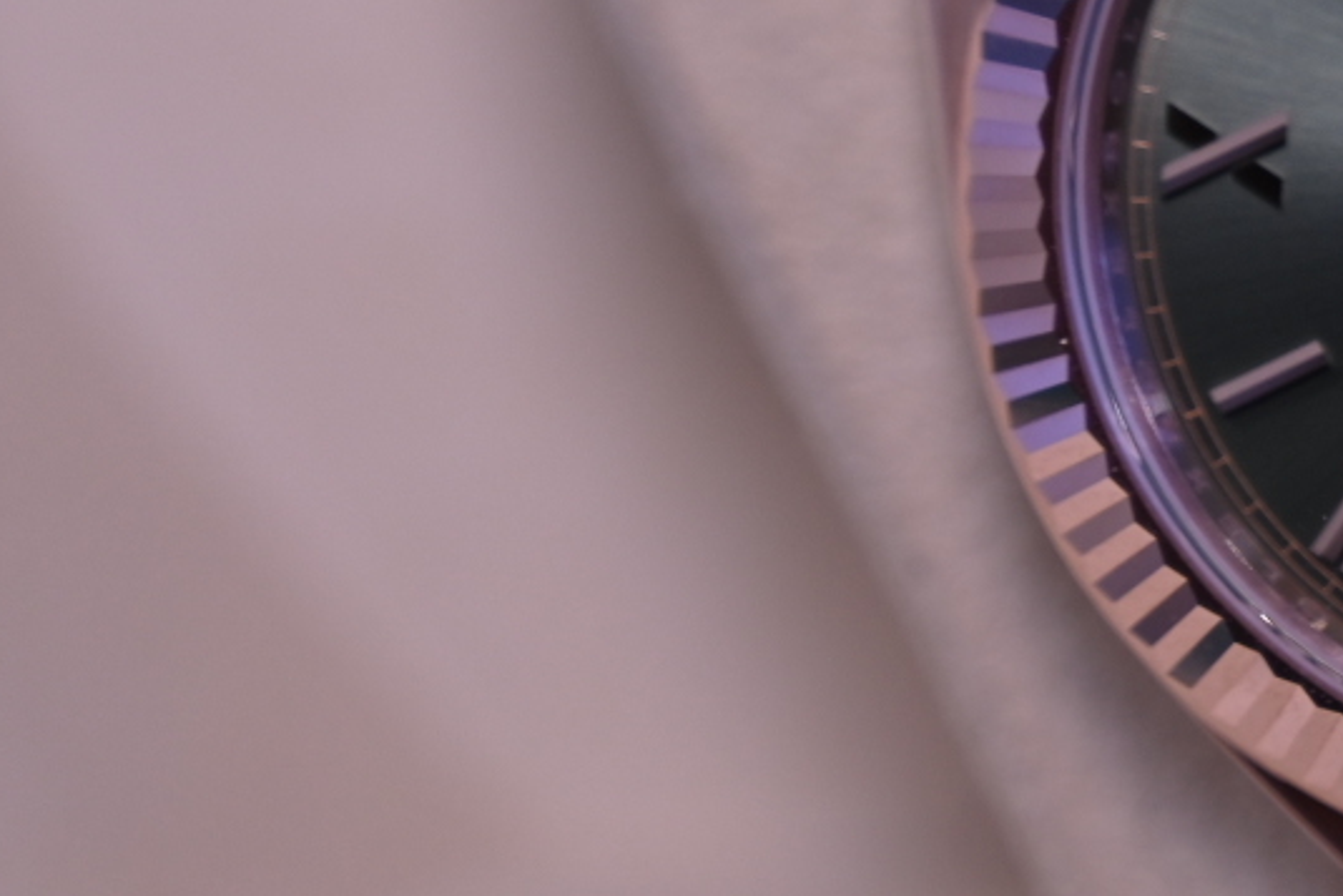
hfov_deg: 9.5
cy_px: 266
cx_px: 1880
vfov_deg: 6.5
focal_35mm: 212
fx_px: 7910
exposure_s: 1/80
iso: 220
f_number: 4
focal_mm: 70
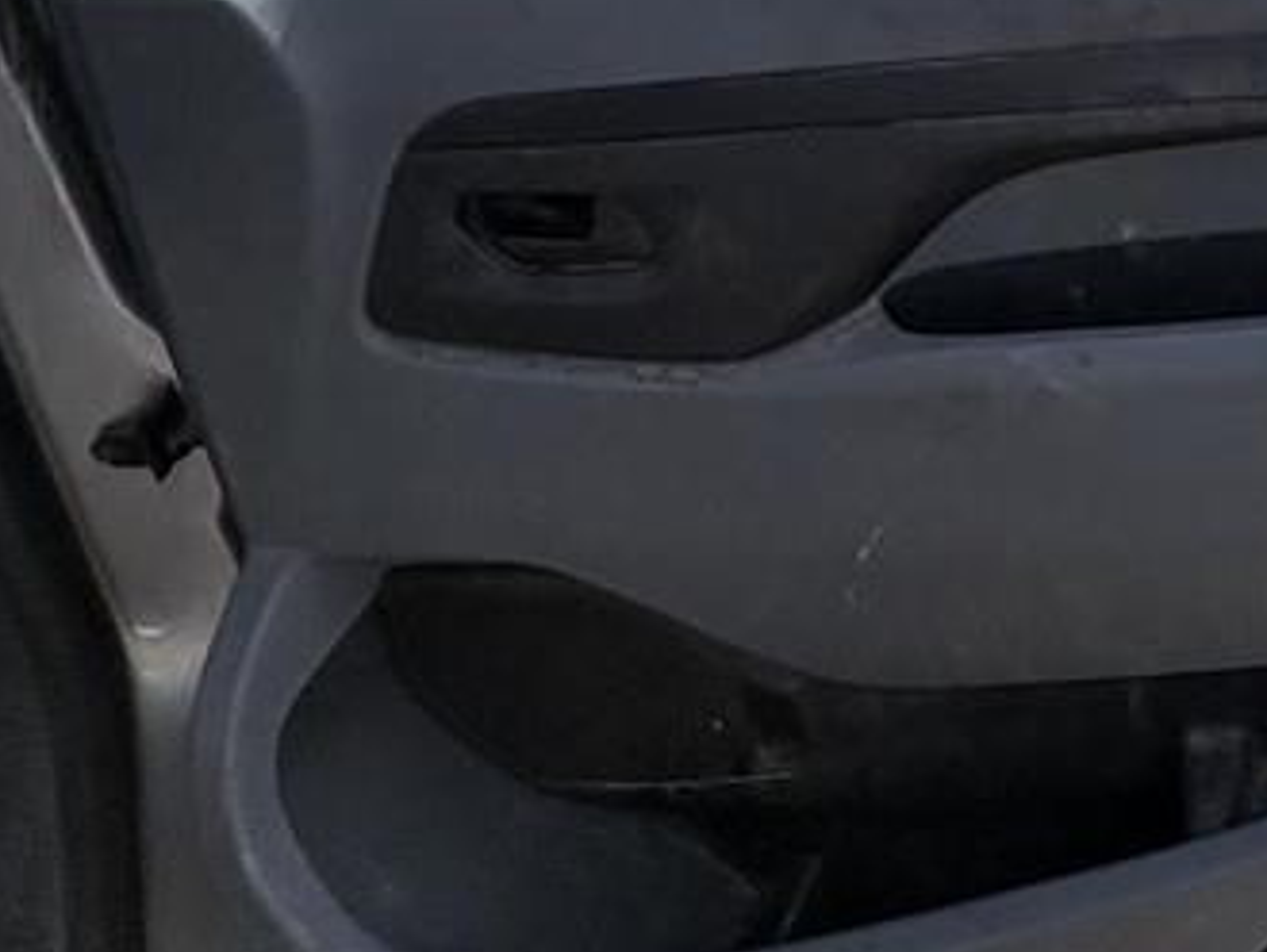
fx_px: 1392
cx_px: 1375
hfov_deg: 40.2
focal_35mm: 38
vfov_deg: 31.2
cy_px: -215
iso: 50
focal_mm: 2.22
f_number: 2.2
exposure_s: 1/956
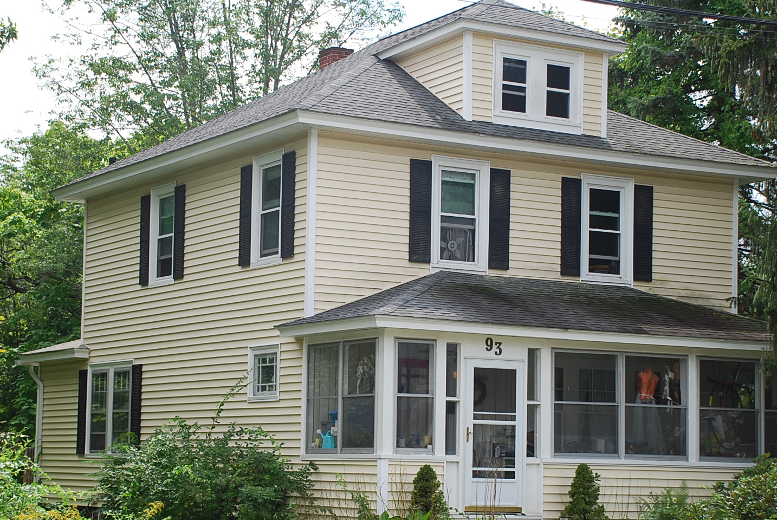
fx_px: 1750
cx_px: 394
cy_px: 342
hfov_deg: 25.0
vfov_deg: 16.9
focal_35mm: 81
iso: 100
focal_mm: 40
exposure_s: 1/160
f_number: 6.3
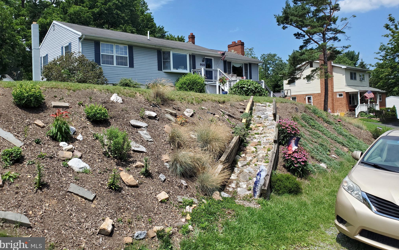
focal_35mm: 28
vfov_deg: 44.3
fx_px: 304
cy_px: 101
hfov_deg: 66.5
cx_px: 198
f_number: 2.4
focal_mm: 4.3
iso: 50
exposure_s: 1/1160
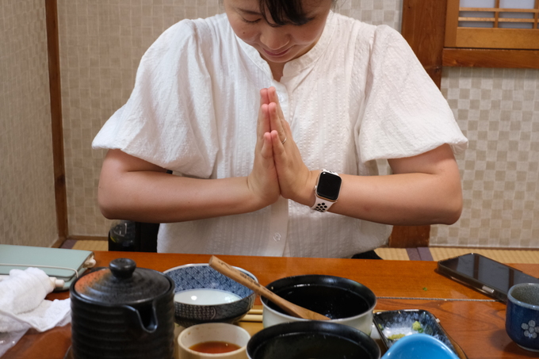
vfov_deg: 25.5
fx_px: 793
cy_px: 180
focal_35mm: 53
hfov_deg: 37.5
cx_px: 270
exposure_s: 1/15
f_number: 8
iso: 1600
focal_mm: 35
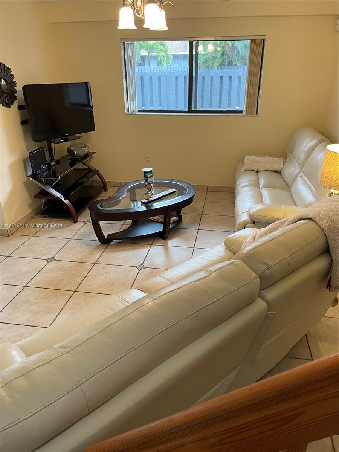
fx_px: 339
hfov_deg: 53.1
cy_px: 226
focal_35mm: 26
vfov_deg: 67.3
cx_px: 170
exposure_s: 1/60
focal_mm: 5.1
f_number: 1.6
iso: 80
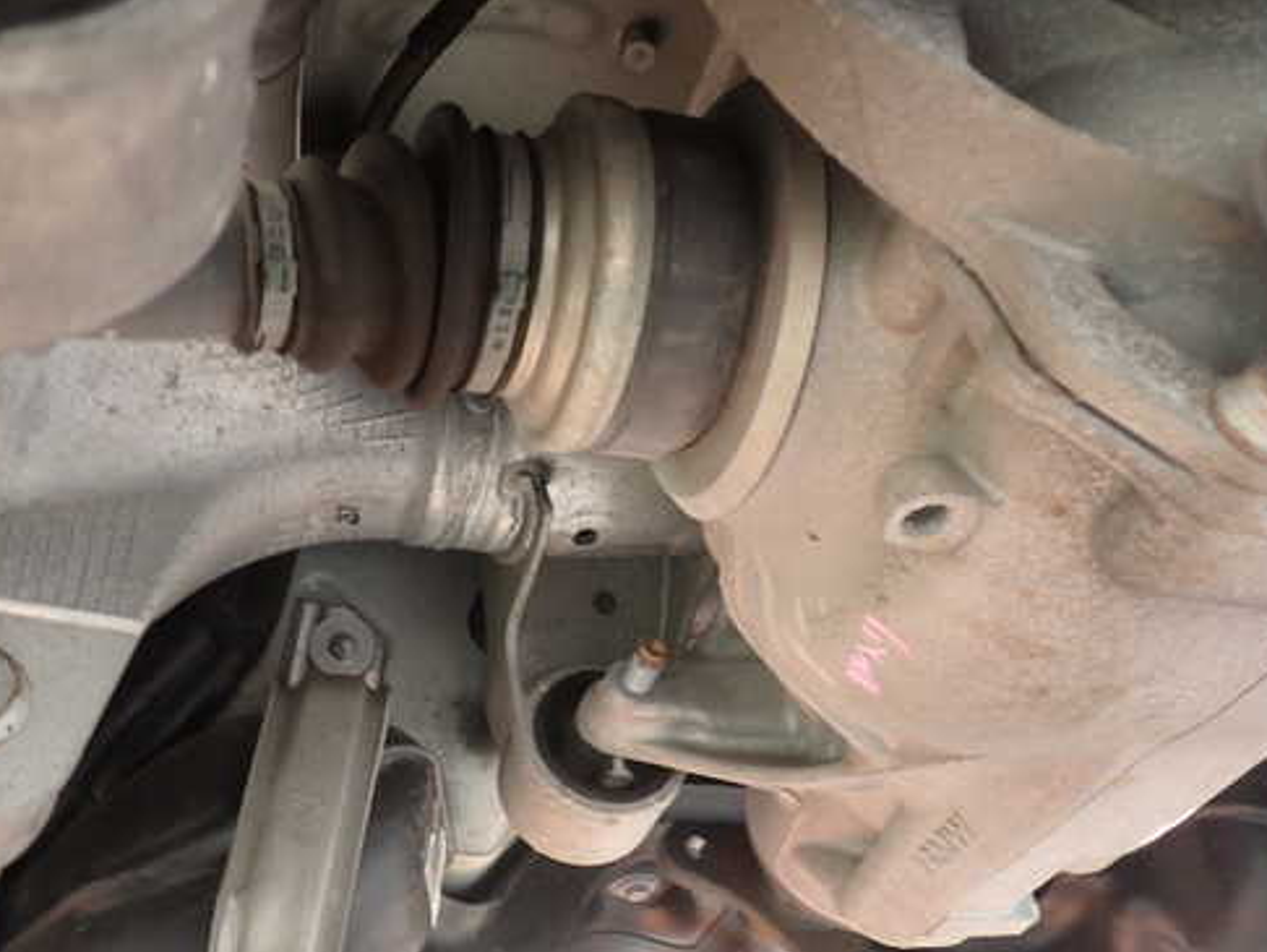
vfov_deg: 38.7
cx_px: 623
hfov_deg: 50.1
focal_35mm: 37
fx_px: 1355
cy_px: 516
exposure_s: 1/50
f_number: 2.3
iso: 200
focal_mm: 5.4
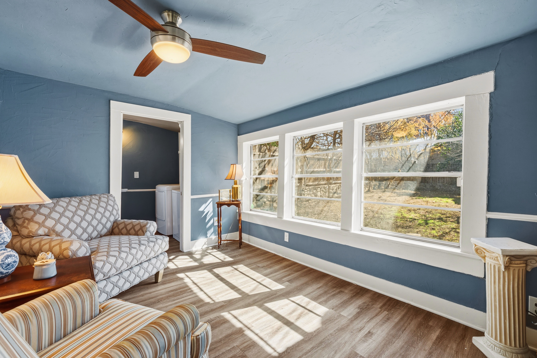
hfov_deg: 98.5
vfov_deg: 75.5
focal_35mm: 16
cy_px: 179
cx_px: 268
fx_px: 231
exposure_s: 1/200
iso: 400
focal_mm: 15.5
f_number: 10
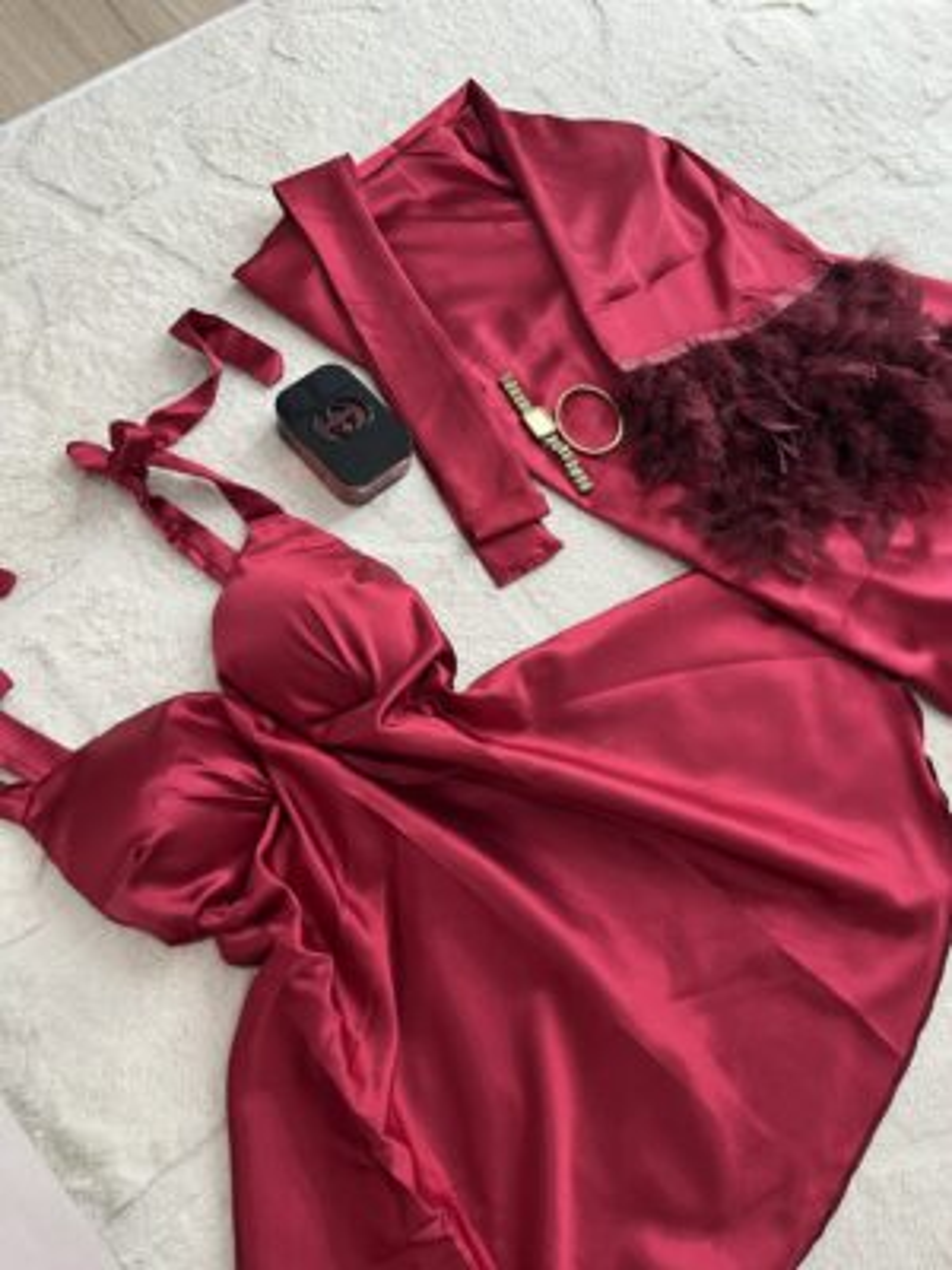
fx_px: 953
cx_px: 476
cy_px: 635
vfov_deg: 67.3
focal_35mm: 26
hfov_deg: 53.1
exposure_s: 1/50
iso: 125
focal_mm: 5.1
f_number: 1.6
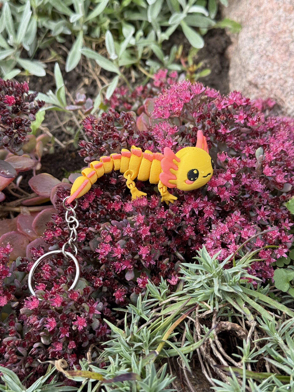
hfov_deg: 30.3
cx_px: 147
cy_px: 196
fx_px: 544
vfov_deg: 39.7
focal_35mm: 48
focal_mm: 6.76
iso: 64
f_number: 1.78
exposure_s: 1/802
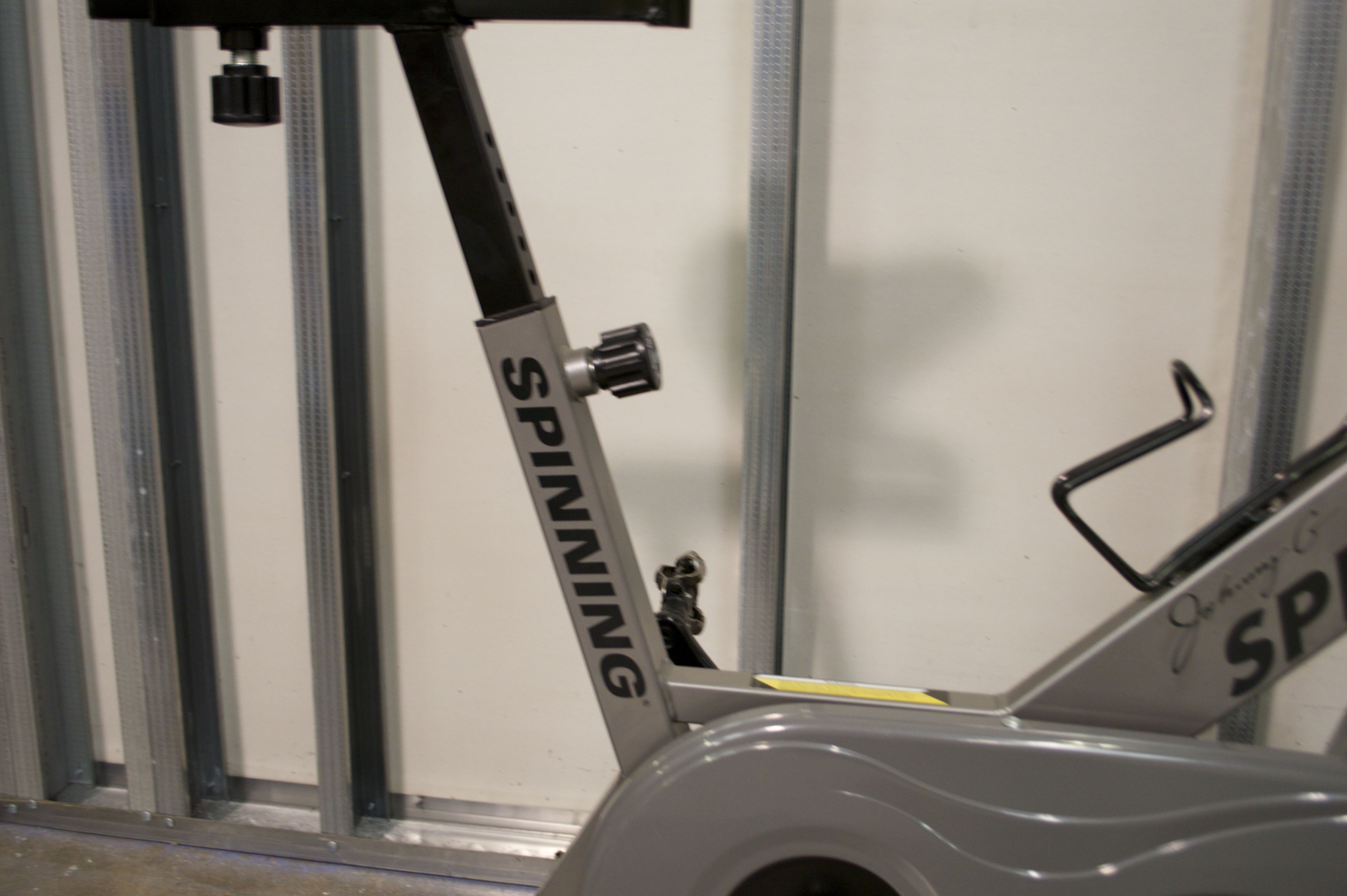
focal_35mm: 36
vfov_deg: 36.8
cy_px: 448
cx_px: 674
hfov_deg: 53.2
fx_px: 1346
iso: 400
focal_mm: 24
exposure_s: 1/15
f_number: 4
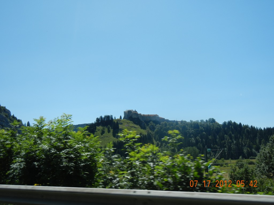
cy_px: 102
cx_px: 137
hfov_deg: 42.1
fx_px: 356
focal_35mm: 45
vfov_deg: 32.2
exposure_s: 1/412
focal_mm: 8.1
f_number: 7.6
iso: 160
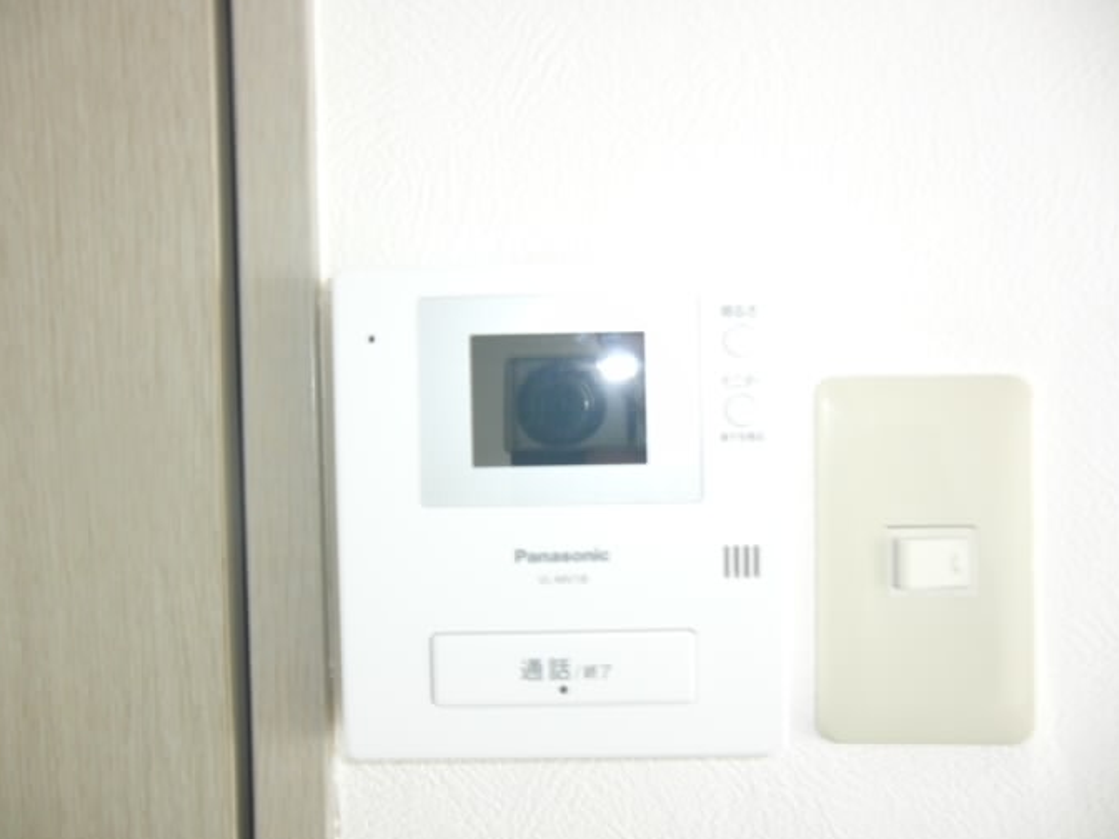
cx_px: 551
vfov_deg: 54.9
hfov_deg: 69.4
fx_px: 808
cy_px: 422
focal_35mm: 25
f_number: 7.5
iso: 400
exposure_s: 1/8
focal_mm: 4.3
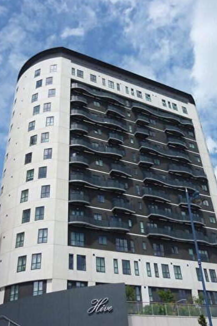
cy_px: 162
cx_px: 111
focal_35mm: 35
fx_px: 316
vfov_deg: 54.4
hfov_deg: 37.9
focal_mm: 4.5
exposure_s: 1/200
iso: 100
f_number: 10
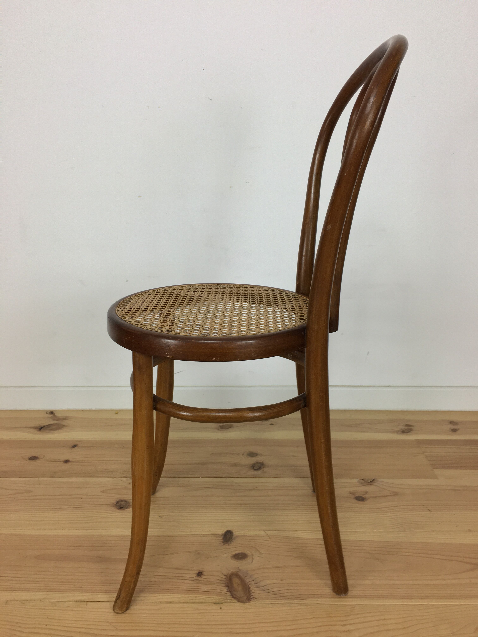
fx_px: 534
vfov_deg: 61.7
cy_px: 318
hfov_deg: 48.2
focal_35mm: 29
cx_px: 239
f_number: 2.2
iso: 40
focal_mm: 4.15
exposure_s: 1/33
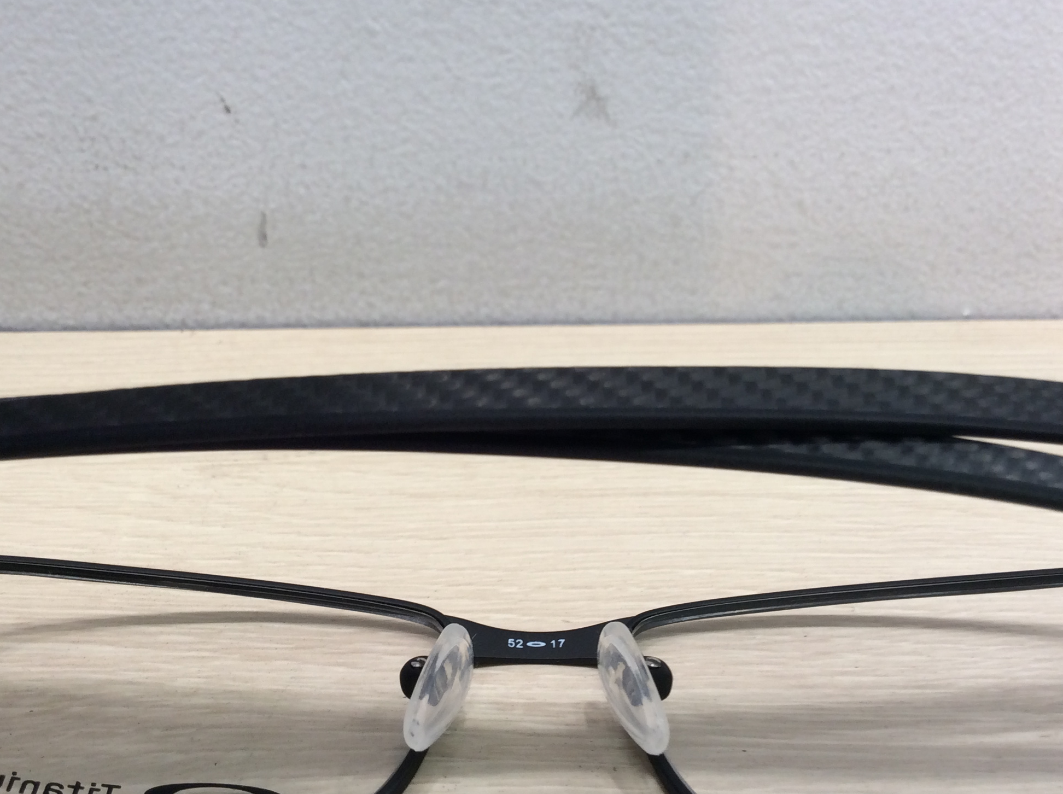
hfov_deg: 43.0
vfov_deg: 32.8
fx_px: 1349
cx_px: 501
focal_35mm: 44
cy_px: 393
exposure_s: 1/33
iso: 32
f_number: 2.4
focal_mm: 3.3
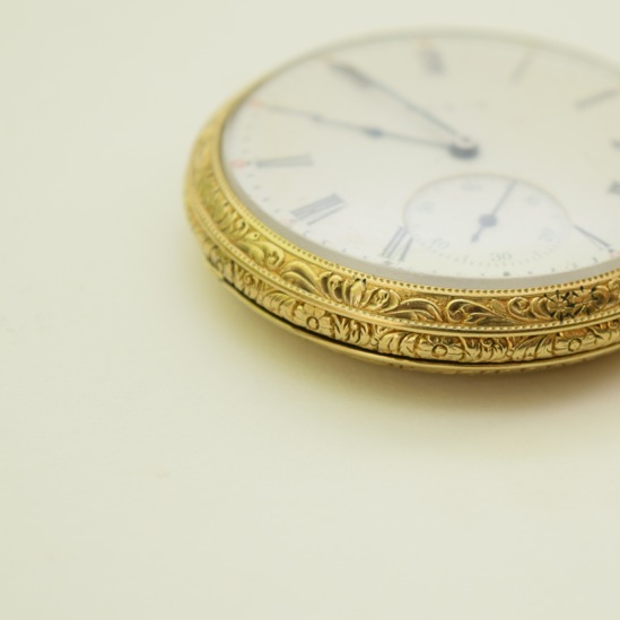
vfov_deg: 13.7
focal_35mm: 128
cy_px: 335
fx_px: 2589
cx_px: 439
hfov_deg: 13.6
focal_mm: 55
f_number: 5.6
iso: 450
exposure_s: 1/125
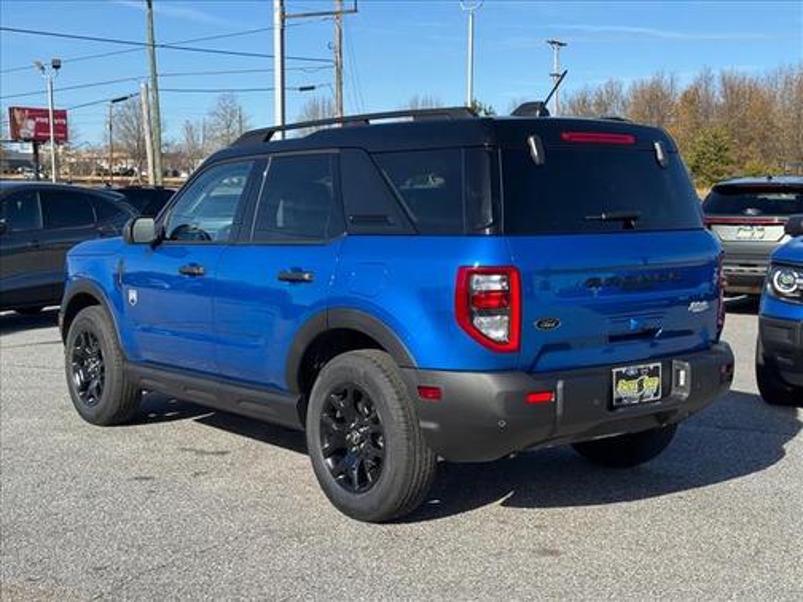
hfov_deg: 39.7
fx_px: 1113
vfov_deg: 30.3
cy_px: 301
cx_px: 402
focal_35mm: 48
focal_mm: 6.76
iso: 64
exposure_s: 1/2717
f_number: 1.78
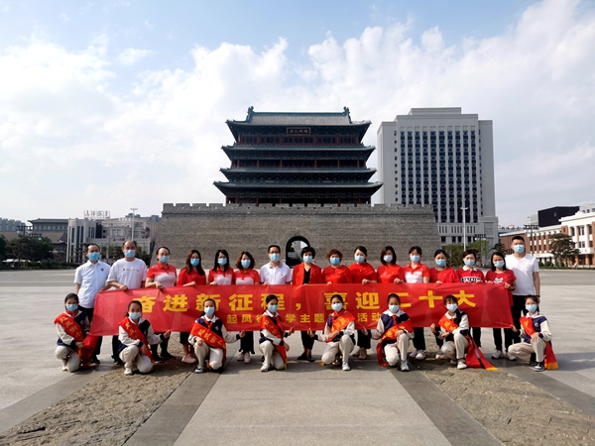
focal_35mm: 27
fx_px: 464
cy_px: 223
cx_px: 298
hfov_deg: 65.3
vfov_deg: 51.4
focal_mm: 5.56
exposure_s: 1/3279
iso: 50
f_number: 1.6
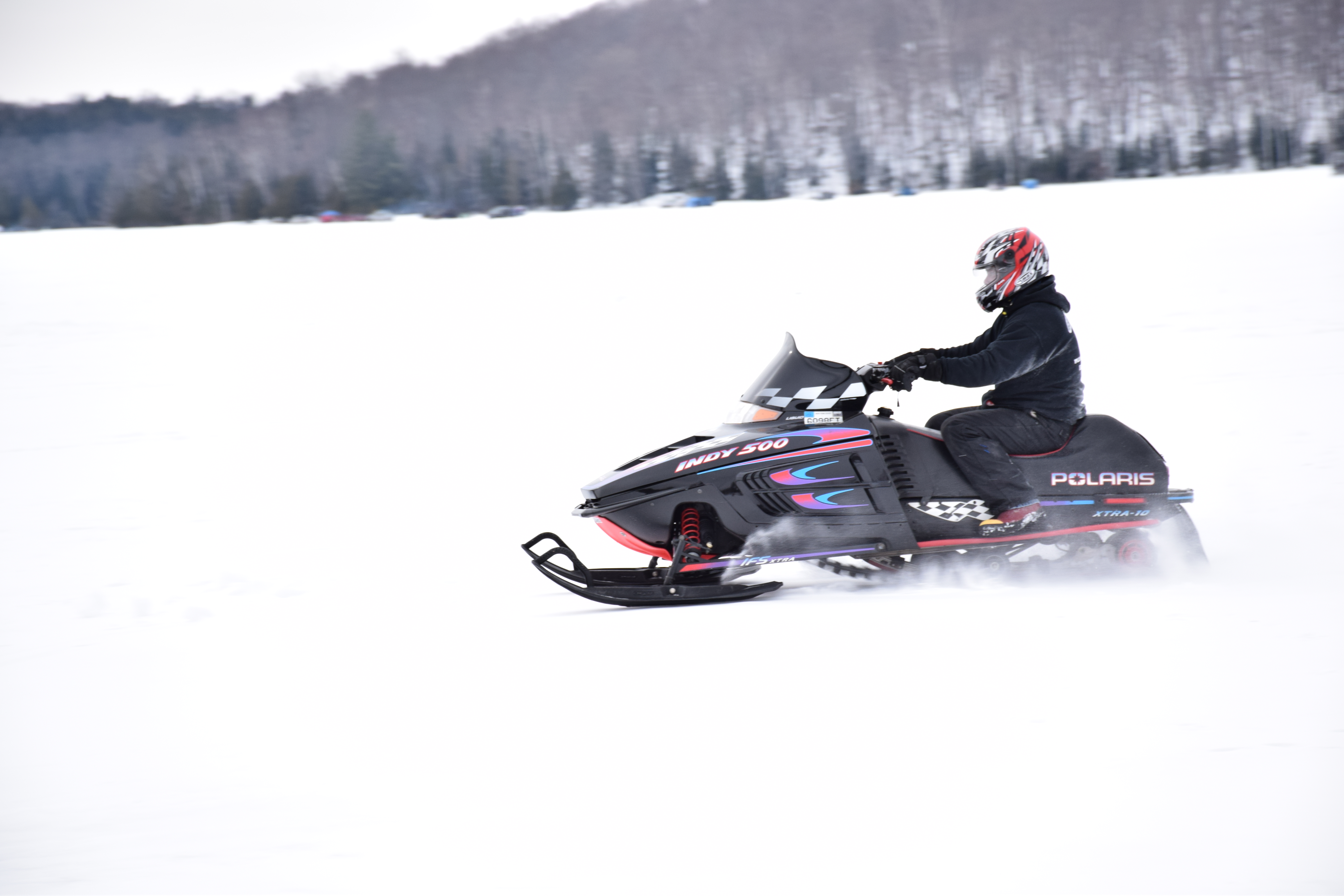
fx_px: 5600
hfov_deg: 13.7
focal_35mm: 150
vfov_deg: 9.1
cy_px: 448
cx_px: 672
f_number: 7.1
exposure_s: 1/500
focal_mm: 100
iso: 400
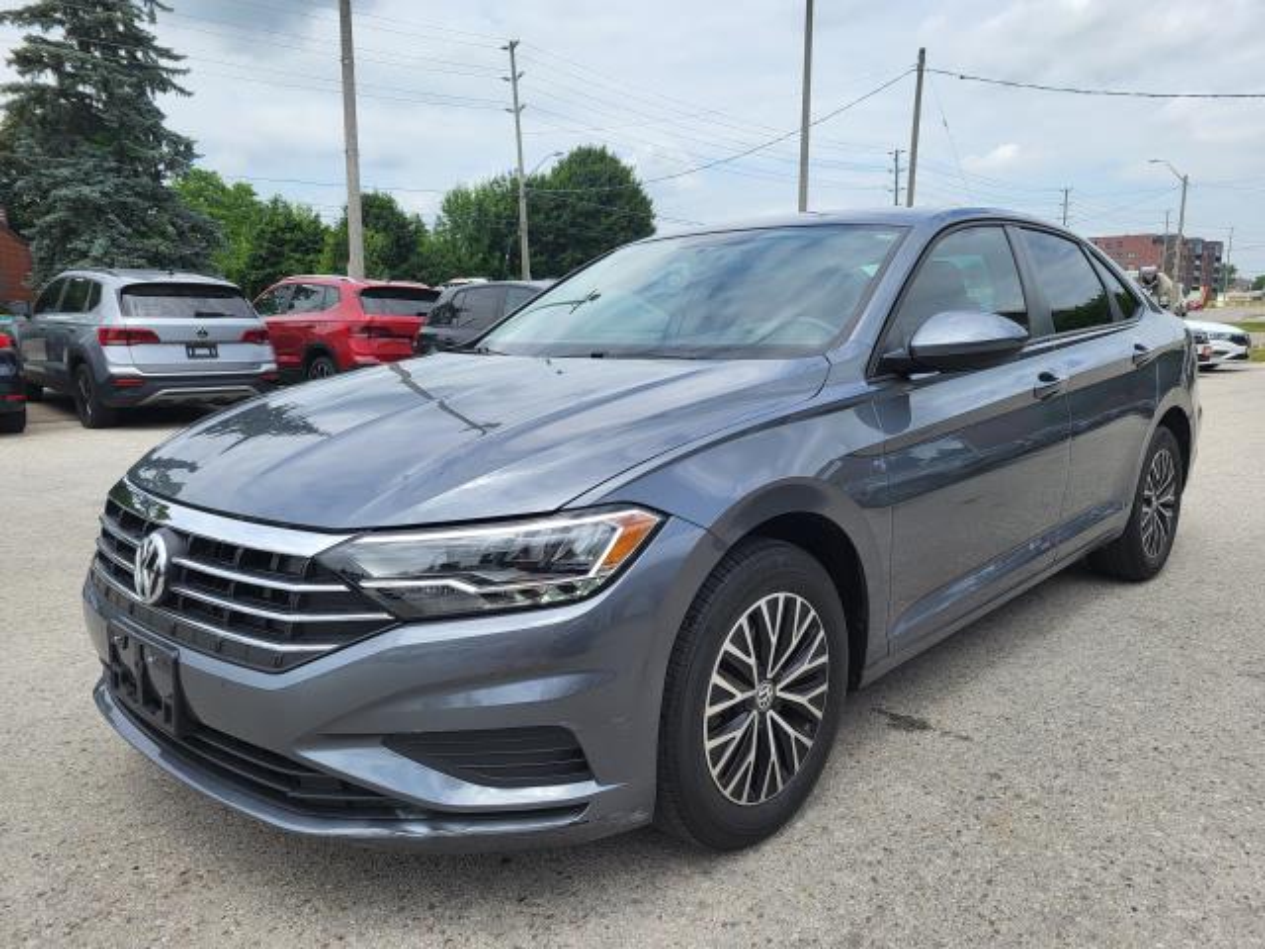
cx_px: 632
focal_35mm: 26
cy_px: 474
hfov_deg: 67.3
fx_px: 950
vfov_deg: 53.1
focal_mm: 5.4
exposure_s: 1/2359
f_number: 1.8
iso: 40
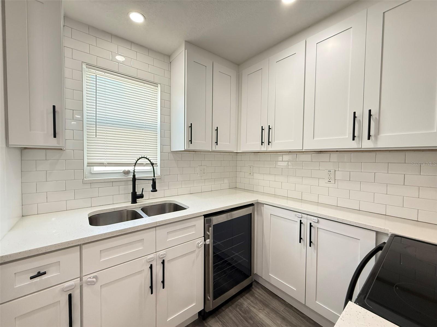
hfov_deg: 102.1
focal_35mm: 14
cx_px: 218
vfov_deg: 85.7
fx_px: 177
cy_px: 164
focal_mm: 2.22
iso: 640
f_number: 2.2
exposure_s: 1/120
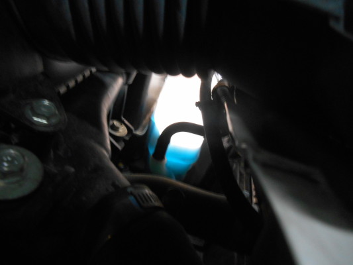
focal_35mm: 26
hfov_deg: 67.3
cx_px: 176
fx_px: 265
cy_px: 132
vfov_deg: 53.1
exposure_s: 1/8
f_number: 3.4
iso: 400
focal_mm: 4.7
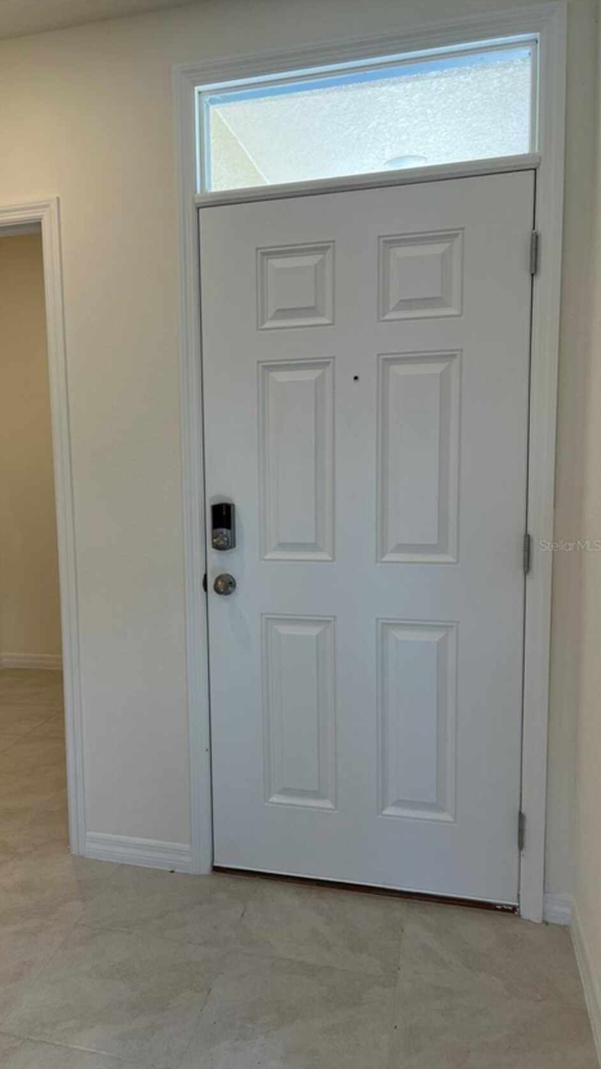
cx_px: 194
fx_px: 822
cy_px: 545
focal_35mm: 29
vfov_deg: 66.1
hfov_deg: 39.6
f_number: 1.5
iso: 50
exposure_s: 1/160
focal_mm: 5.7
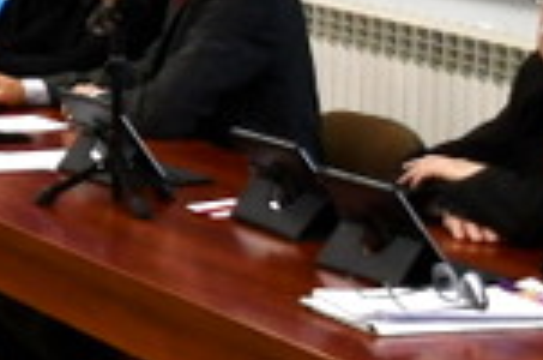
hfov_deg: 8.1
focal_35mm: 215
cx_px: -1104
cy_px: 47
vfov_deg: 6.3
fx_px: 3236
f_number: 3.5
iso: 800
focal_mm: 18
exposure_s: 1/160
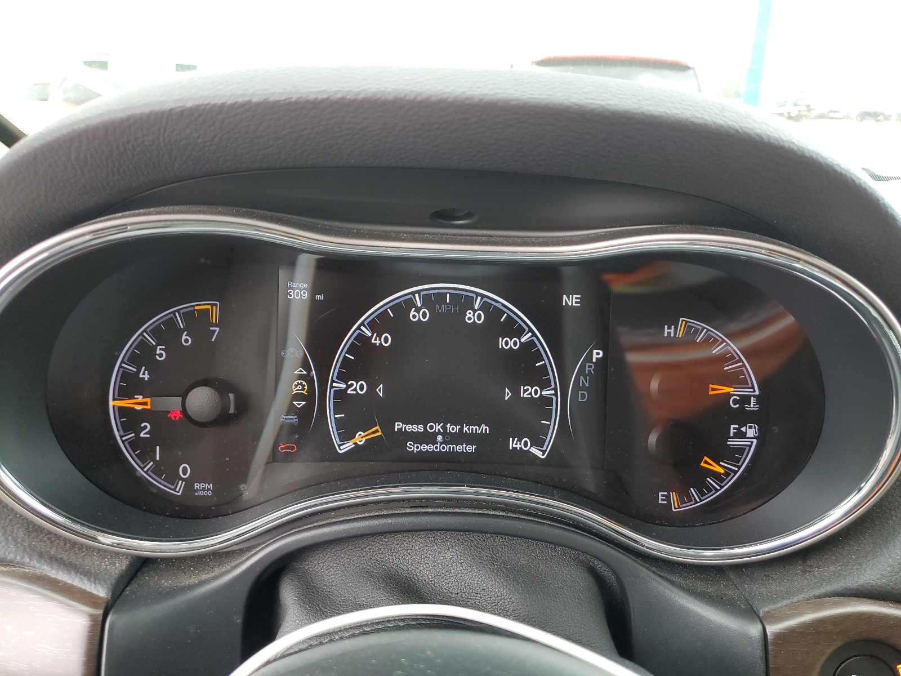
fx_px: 677
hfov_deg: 67.3
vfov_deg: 53.1
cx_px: 450
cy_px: 338
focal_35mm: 26
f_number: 1.5
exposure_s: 1/60.2
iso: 60
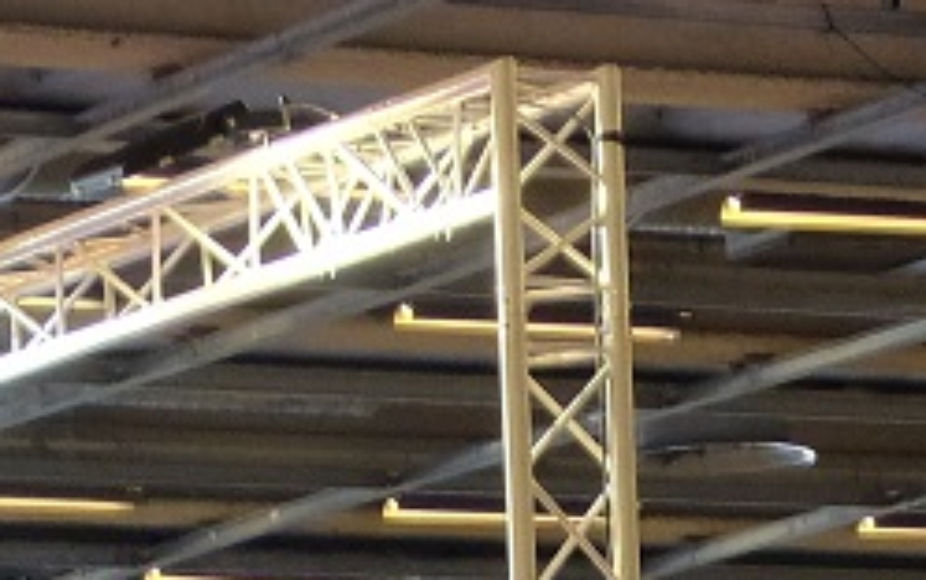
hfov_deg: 6.2
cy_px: 2149
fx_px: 8586
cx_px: 989
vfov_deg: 3.7
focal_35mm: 340
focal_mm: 27.9
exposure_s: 1/5.3
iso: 1000
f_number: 8
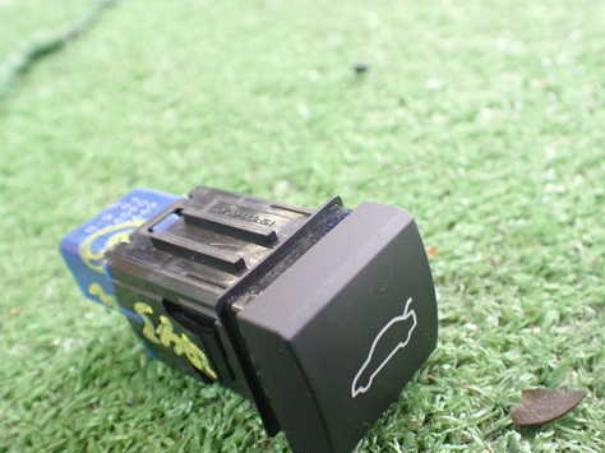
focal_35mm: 38
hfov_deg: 48.9
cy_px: 256
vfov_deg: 37.6
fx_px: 664
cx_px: 332
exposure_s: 1/40
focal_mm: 5.4
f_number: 2.3
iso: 800
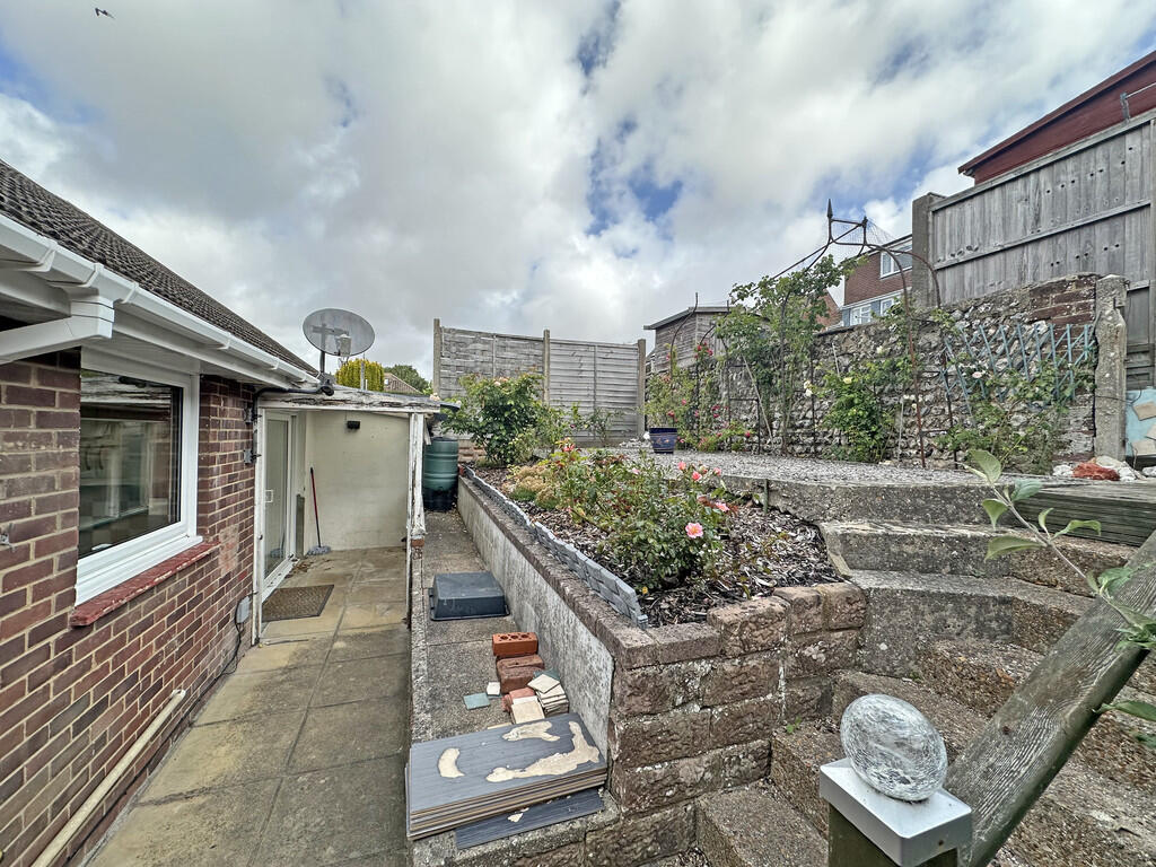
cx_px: 578
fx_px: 468
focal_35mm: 14
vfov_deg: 85.7
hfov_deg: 102.1
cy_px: 434
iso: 40
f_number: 2.2
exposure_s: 1/1401
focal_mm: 2.22
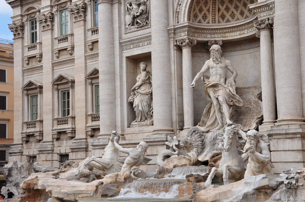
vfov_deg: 22.6
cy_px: 101
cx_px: 152
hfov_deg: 33.4
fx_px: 508
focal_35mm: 60
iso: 200
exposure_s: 1/250
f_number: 10
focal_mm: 40
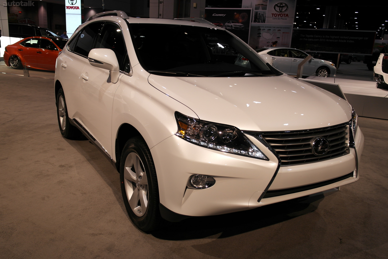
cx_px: 194
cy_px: 130
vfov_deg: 43.6
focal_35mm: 30
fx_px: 323
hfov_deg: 61.9
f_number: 3.5
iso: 200
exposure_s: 1/80
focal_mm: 20
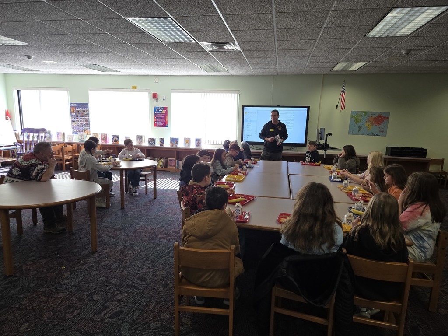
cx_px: 224
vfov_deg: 58.9
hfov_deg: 73.9
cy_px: 168
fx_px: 298
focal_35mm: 23
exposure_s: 1/60
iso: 50
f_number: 1.8
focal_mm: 5.4
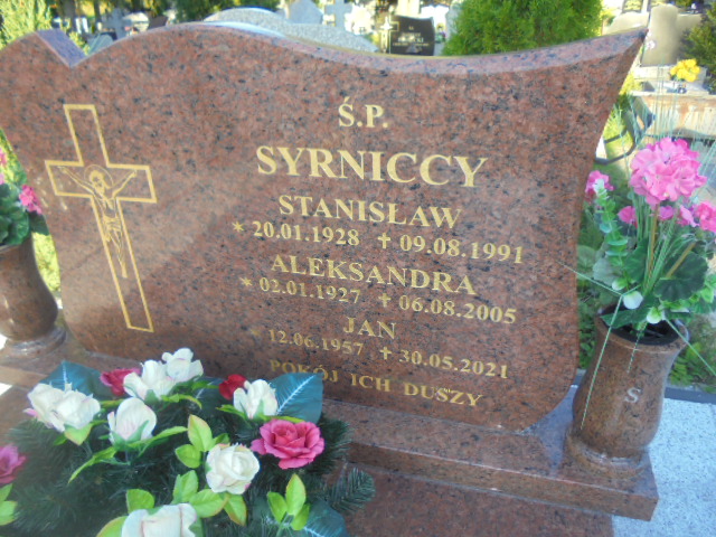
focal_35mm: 26
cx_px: 358
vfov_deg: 53.1
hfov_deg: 67.3
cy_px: 268
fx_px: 538
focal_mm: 4.6
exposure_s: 1/80
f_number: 3.5
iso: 100
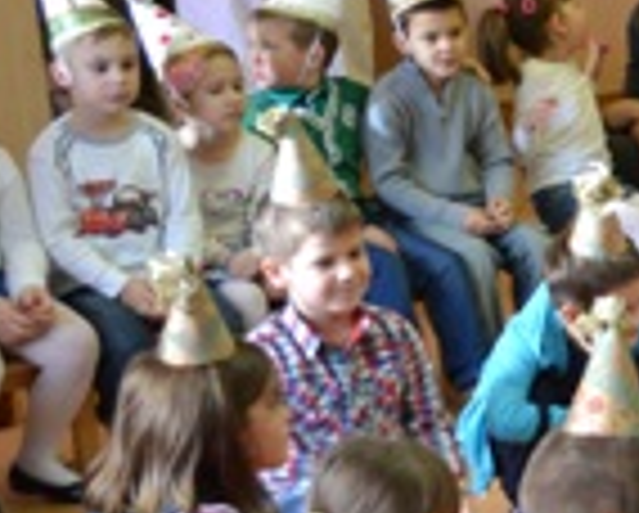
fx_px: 2405
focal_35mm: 127
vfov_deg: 12.2
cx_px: 1287
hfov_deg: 13.1
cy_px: 286
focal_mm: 20
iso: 640
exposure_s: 1/60
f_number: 3.8
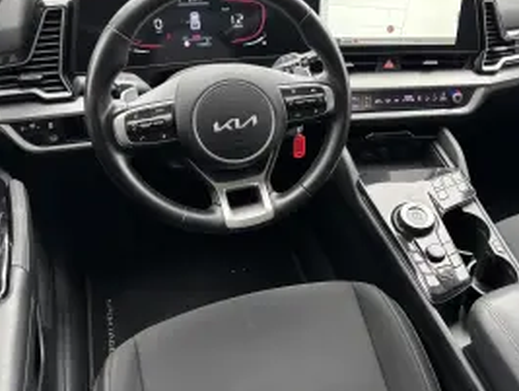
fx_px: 525
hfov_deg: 51.6
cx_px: 344
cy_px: 171
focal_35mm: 35
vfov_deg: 40.7
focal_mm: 5.96
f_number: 1.6
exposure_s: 1/65
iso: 125
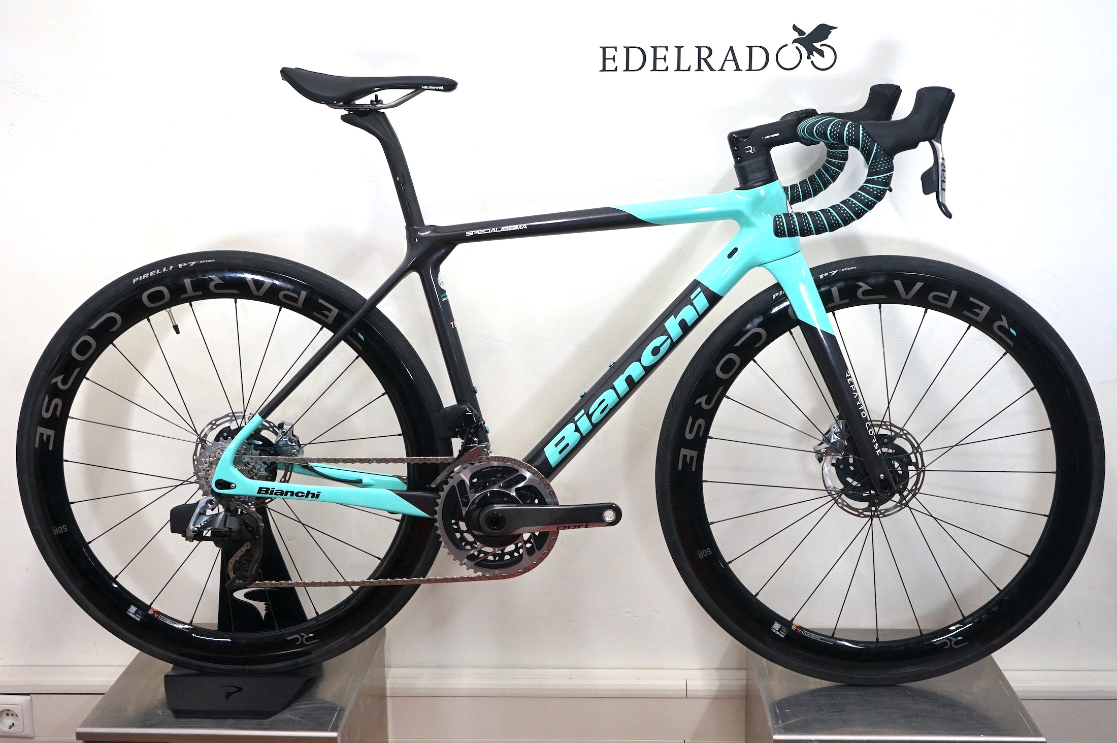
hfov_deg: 45.5
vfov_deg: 31.1
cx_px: 558
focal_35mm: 43
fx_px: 1333
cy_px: 372
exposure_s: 1/160
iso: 1250
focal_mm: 43
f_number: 4.5
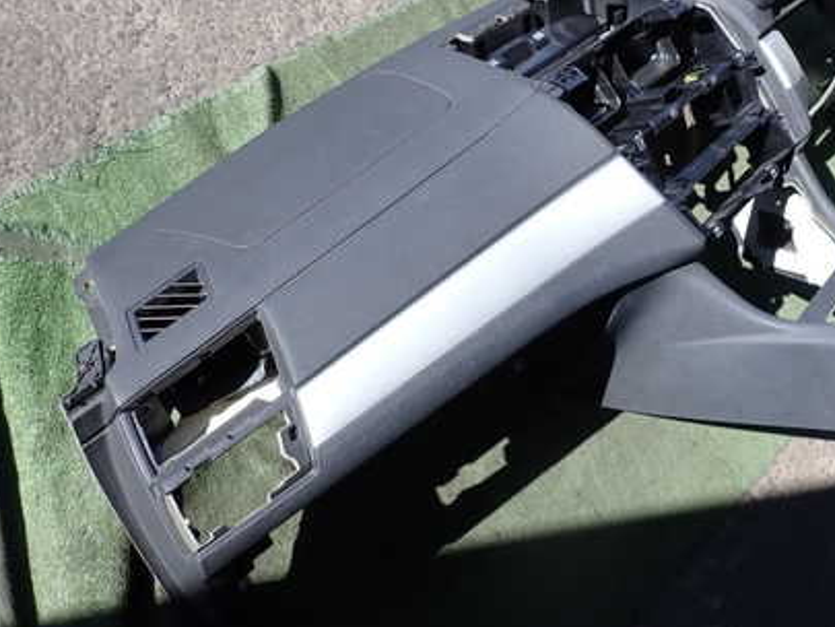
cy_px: 231
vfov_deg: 38.4
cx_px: 586
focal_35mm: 37
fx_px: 893
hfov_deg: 48.9
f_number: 2.8
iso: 100
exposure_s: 1/500
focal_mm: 4.5
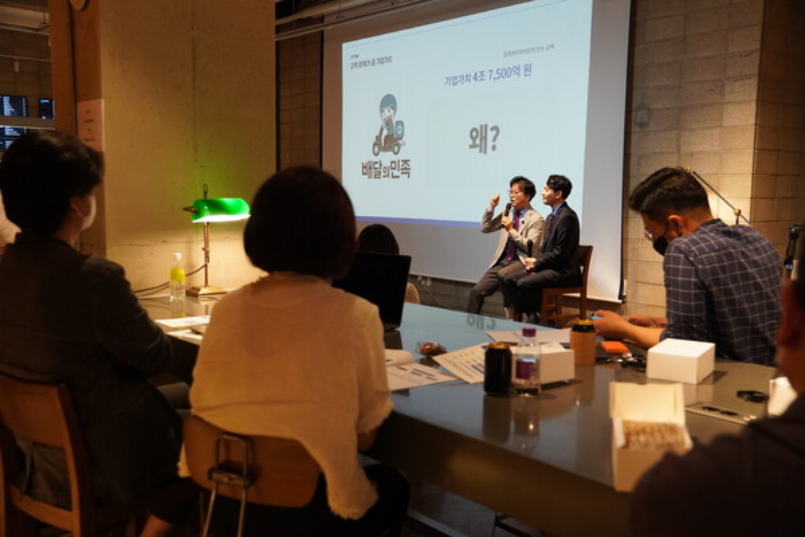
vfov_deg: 35.5
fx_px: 838
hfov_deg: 51.3
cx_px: 402
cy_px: 268
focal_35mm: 38
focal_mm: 25
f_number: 2.8
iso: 1250
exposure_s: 1/125
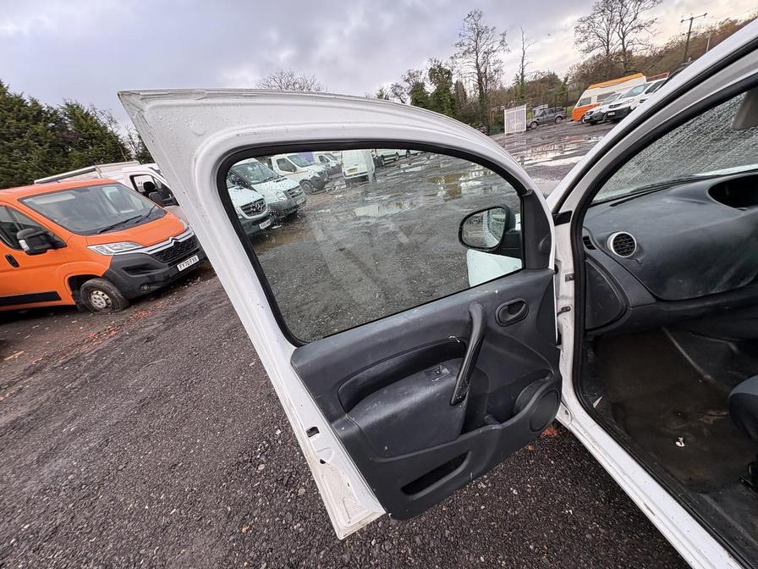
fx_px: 307
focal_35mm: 14
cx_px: 379
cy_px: 284
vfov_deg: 85.7
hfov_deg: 102.1
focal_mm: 2.22
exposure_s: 1/128
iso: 64
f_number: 2.2
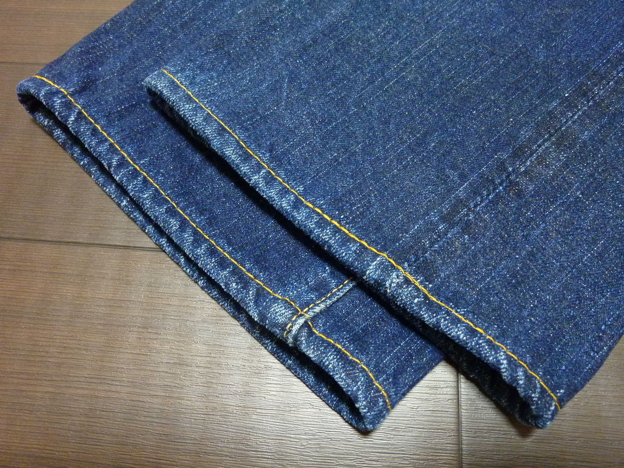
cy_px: 234
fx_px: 451
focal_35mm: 25
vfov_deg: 54.9
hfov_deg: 69.4
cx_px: 312
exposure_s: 1/4
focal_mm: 4.5
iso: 400
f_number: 3.3
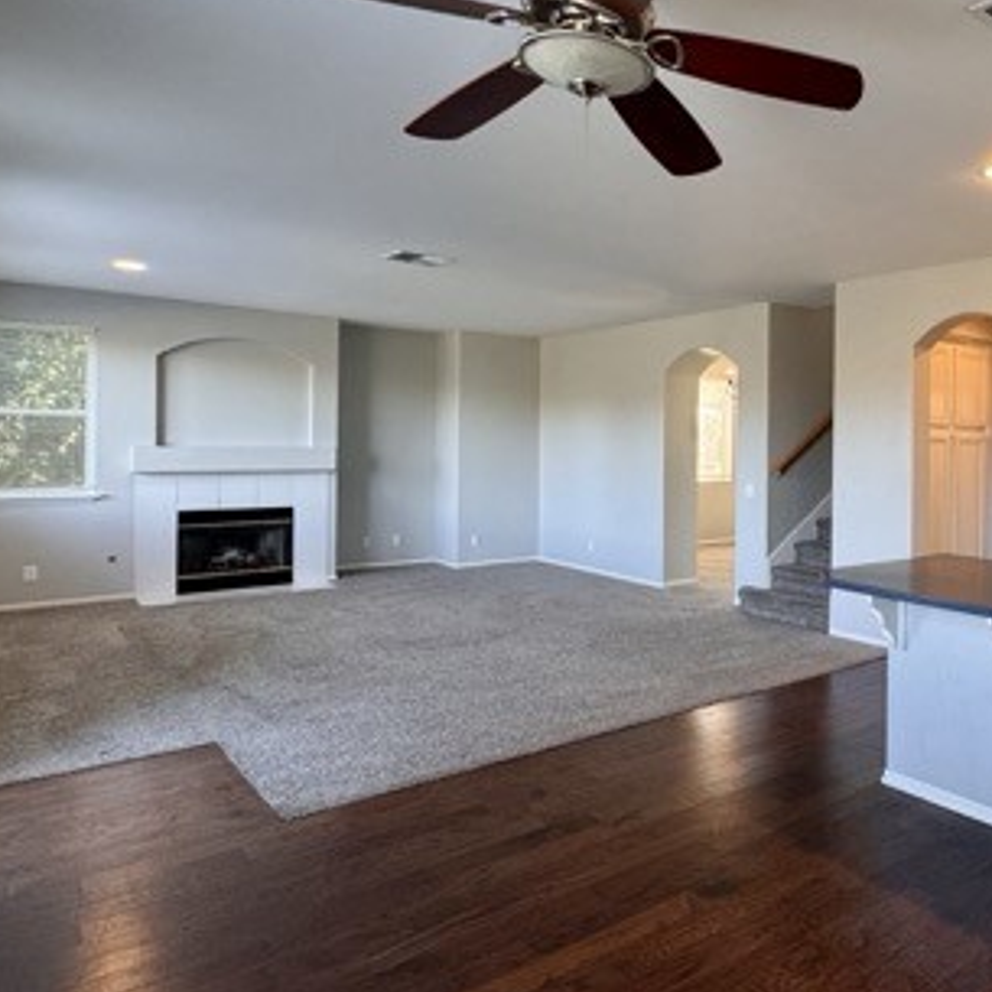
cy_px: 446
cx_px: 855
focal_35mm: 26
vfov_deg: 60.8
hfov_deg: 54.6
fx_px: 843
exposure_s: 1/120
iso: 250
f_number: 2.2
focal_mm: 2.22
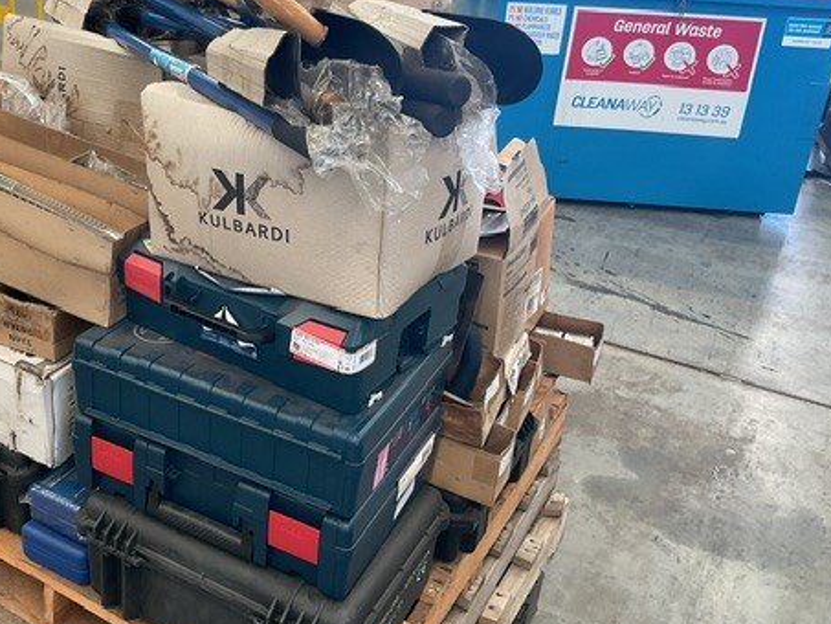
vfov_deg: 35.0
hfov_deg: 44.9
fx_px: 985
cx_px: 255
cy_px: 235
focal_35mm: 41
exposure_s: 1/60
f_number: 1.8
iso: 50
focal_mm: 3
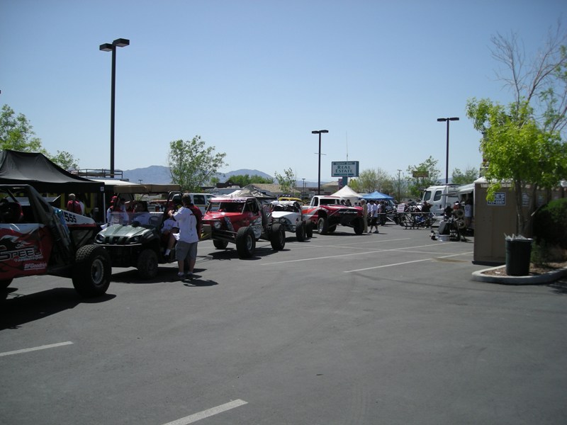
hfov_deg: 52.6
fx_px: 573
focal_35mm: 35
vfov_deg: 40.7
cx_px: 284
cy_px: 212
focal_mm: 5.7
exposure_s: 1/396
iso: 50
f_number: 5.7
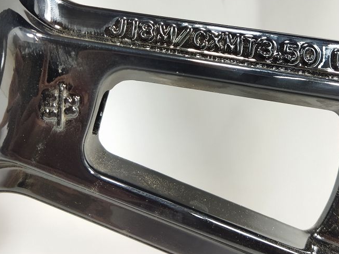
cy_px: 52
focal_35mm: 50
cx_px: 191
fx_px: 490
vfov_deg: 28.5
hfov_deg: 38.1
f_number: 1.79
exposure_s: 1/50
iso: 203
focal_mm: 4.71
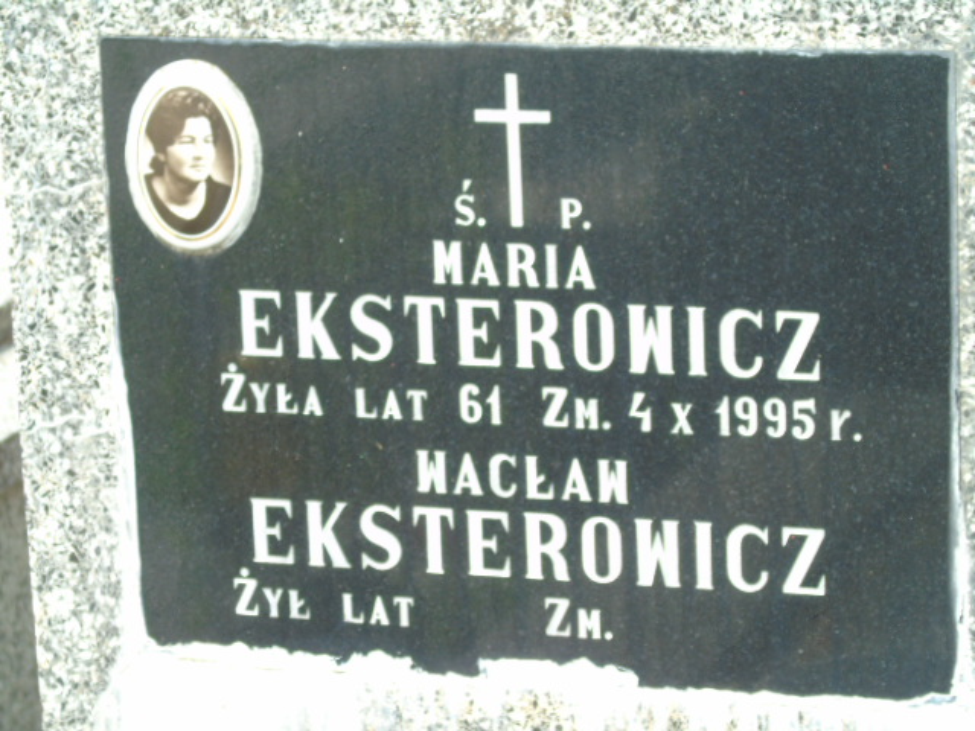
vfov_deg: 9.2
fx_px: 4563
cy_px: 366
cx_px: 488
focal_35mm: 162
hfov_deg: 12.2
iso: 100
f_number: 4.9
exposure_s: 1/125
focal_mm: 29
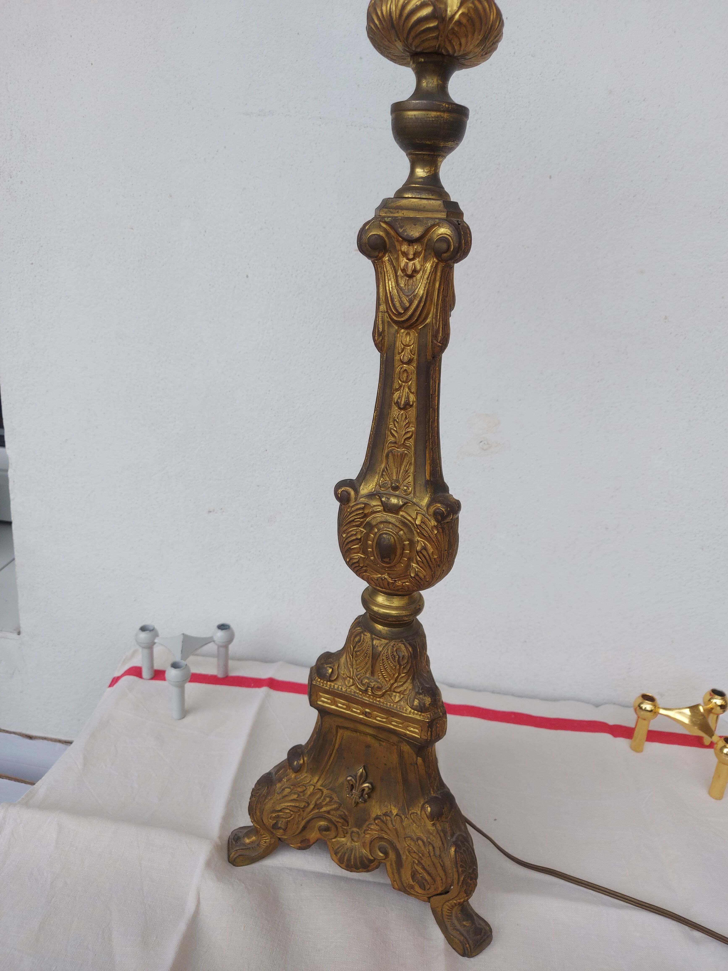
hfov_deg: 56.8
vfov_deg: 71.6
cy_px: 486
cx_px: 364
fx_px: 673
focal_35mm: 24
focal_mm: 5.23
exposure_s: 1/211
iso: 32
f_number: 1.8
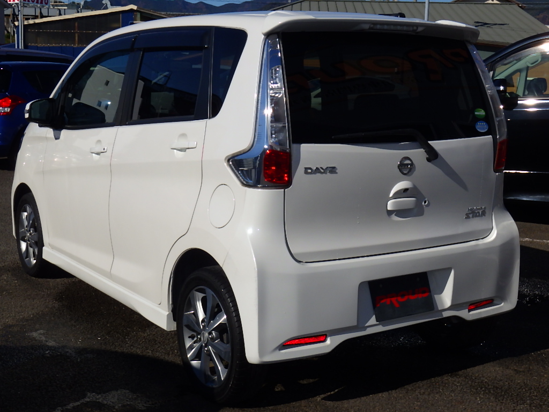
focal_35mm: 51
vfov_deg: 28.6
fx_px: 809
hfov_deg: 37.5
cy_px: 206
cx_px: 274
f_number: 5.3
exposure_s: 1/1500
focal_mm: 9.1
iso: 125
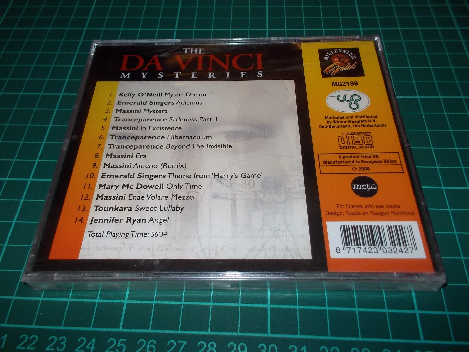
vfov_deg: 48.2
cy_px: 176
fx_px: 393
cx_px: 234
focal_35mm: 29
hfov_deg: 61.7
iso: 200
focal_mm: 4.1
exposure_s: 1/30
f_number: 3.3
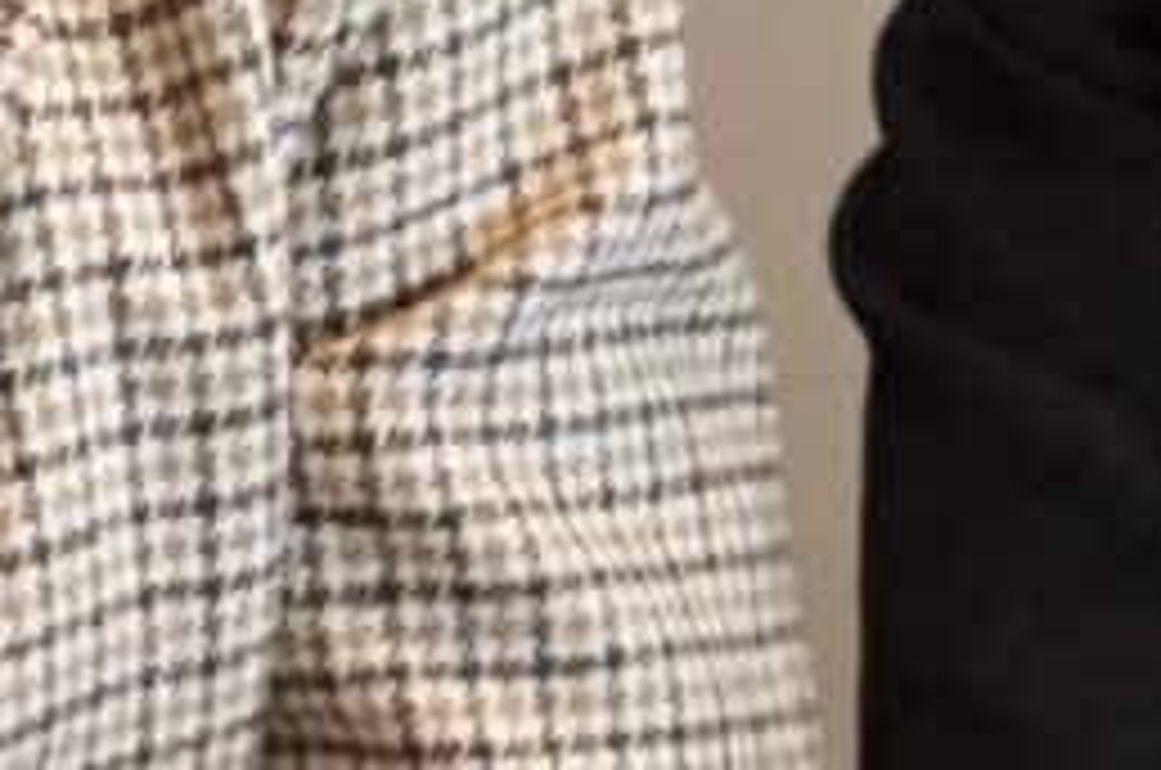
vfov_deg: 3.2
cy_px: -991
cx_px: -756
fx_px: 13809
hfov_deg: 4.8
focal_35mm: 429
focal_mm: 54
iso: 6400
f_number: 5
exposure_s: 1/160
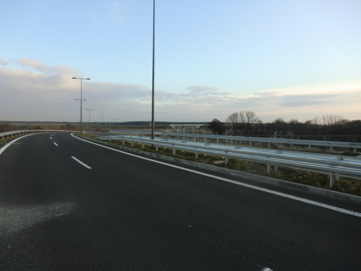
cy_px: 136
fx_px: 250
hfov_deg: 71.6
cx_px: 180
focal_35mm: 24
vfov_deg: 56.8
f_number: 3.2
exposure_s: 1/160
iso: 64
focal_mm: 4.3
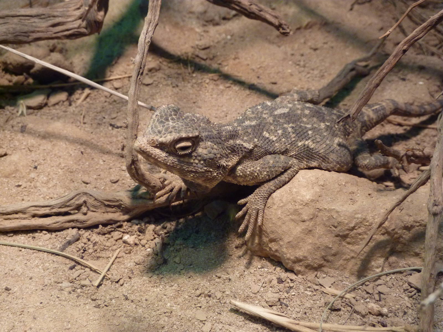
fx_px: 806
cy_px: 166
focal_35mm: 63
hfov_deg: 30.7
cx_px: 222
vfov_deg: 23.3
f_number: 4
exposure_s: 1/40
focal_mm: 10.3
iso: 320
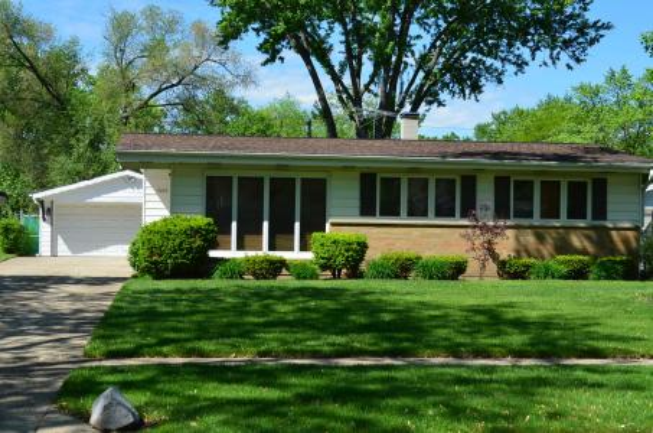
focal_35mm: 54
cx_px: 326
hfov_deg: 36.9
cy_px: 216
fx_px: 977
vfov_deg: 24.9
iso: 140
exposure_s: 1/125
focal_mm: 36
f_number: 11
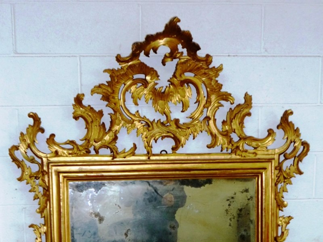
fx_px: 401
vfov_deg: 33.6
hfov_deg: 43.9
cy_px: 121
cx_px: 162
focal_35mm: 43
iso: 200
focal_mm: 7.5
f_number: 4.5
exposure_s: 1/30
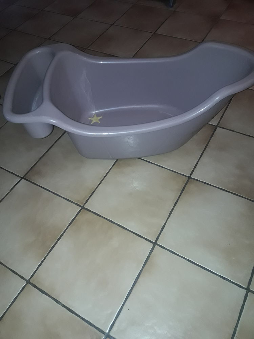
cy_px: 170
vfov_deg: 63.4
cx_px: 127
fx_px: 274
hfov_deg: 49.7
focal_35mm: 28
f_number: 1.9
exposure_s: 1/33
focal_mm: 3.7
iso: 160
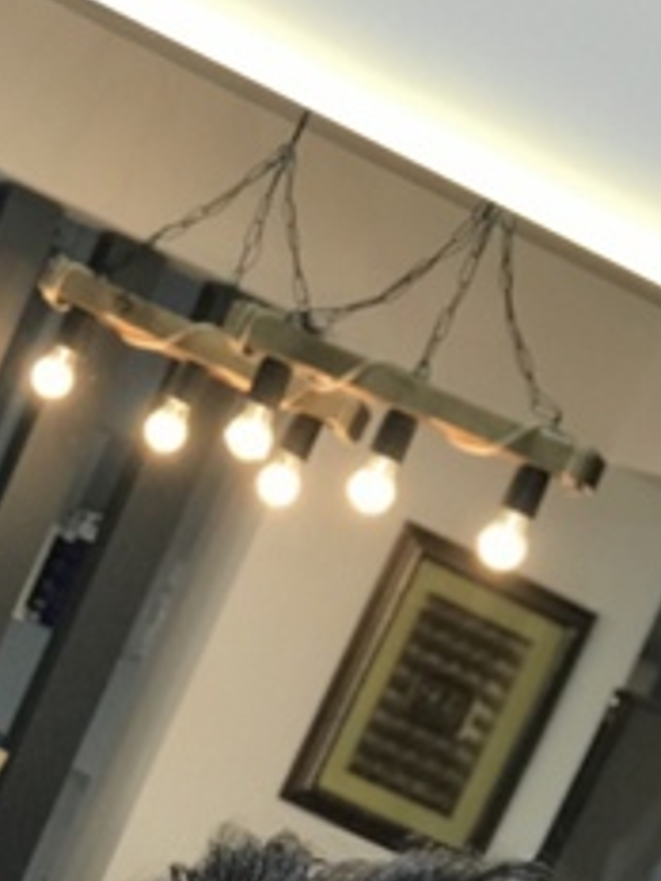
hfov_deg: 7.8
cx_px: 68
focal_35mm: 189
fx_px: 4812
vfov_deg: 10.3
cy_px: 1078
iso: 64
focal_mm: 6.6
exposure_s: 1/50
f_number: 2.8
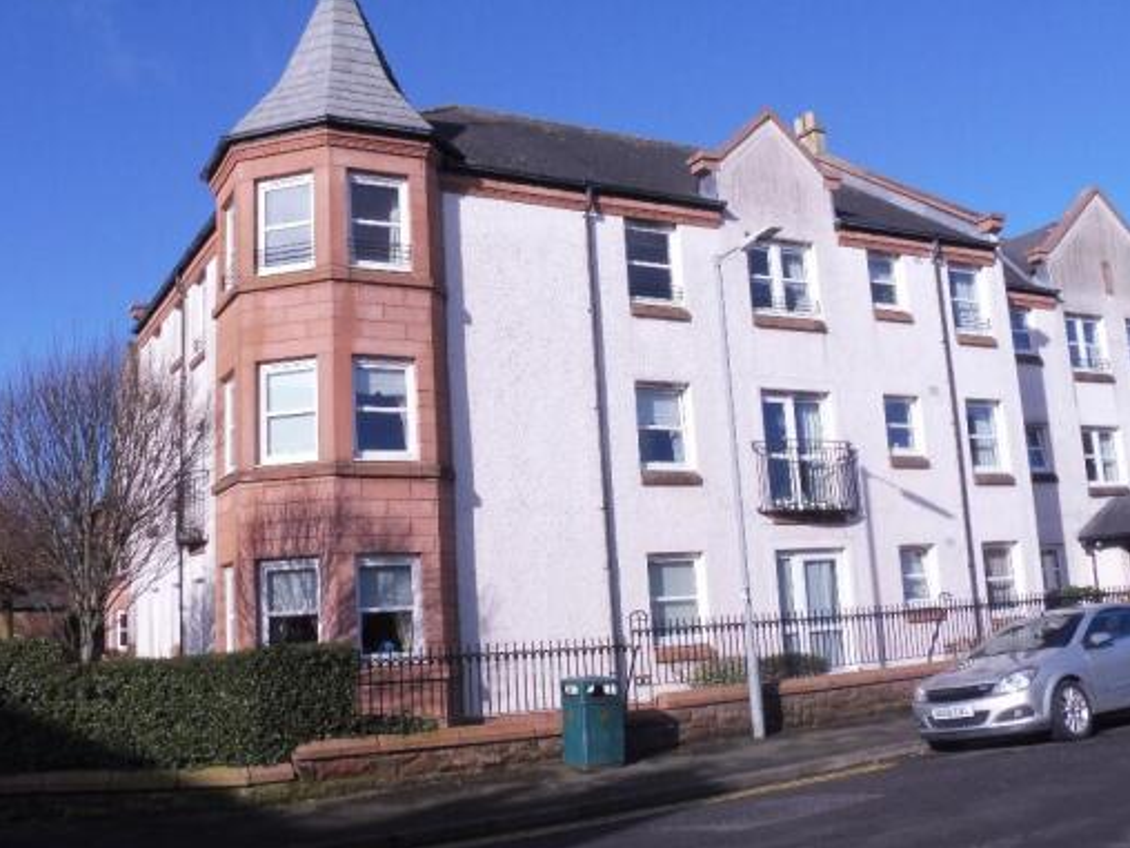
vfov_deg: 36.8
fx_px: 1273
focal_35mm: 39
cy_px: 377
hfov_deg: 47.8
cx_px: 502
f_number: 8
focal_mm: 6.1
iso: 100
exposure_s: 1/400
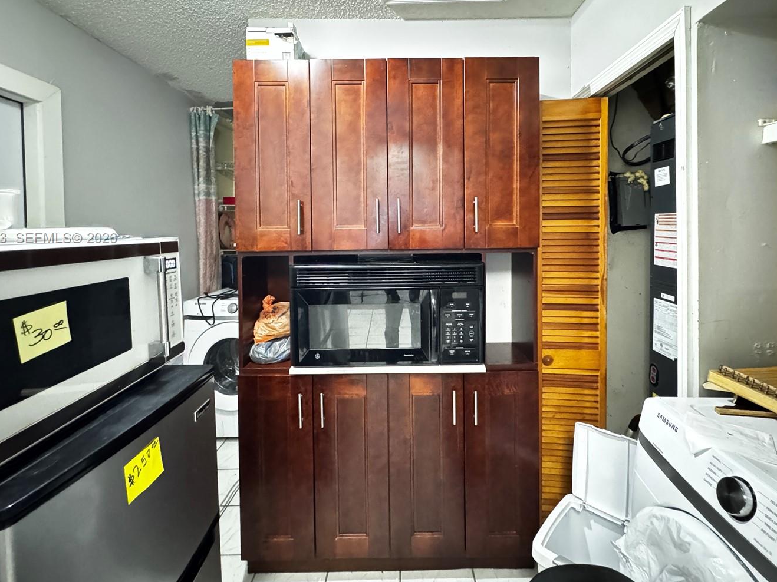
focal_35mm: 17
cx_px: 404
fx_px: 382
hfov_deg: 91.0
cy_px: 239
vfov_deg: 74.1
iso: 2500
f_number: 2.2
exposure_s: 1/30
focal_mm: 2.22
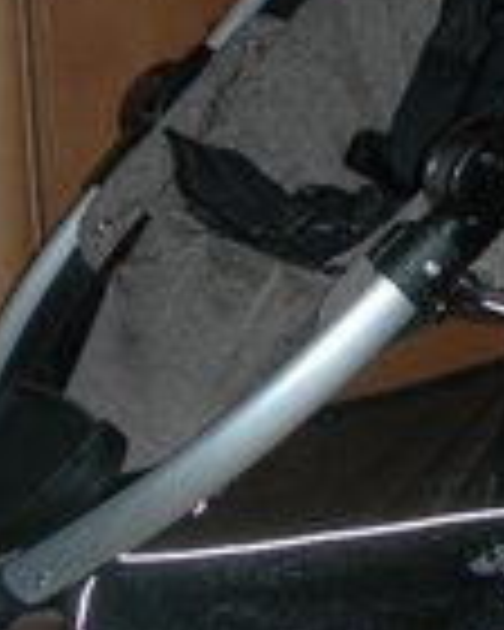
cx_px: 459
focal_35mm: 119
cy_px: 153
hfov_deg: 12.8
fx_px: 2219
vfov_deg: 16.1
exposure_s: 1/60.1
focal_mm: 7.8
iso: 50
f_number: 2.8
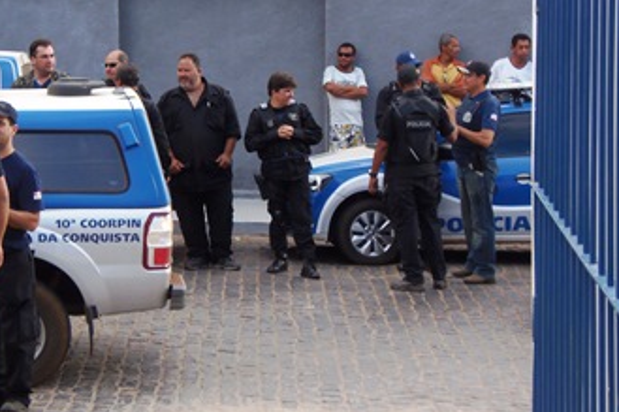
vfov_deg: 11.7
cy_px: 168
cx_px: 151
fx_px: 2011
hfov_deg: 17.4
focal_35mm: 117
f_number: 4.2
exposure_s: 1/125
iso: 64
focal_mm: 13.7
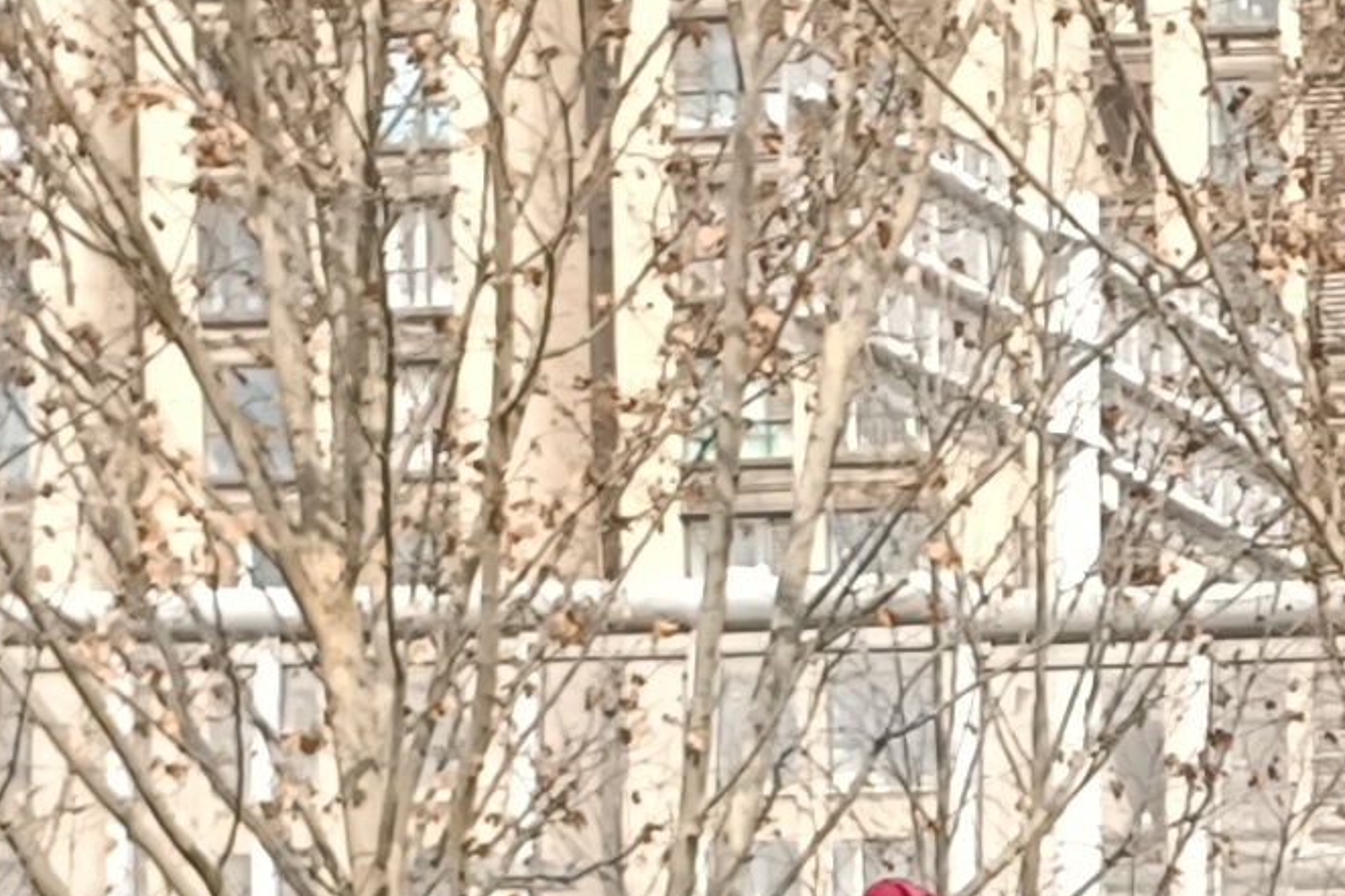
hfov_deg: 10.5
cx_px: 2578
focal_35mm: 181
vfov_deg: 6.8
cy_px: 2678
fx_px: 6760
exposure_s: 1/396
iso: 100
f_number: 1.79
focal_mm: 4.75
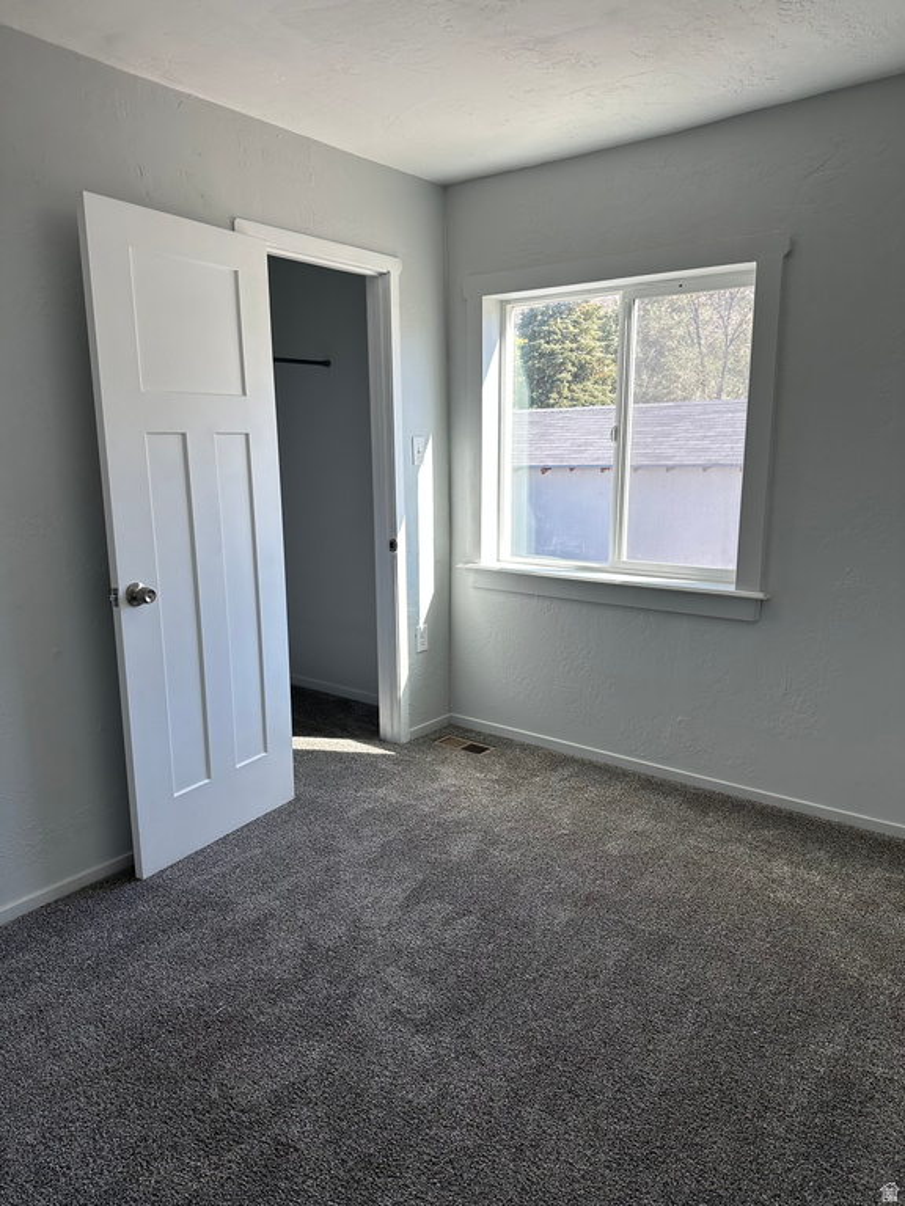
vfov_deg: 71.6
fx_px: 837
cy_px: 603
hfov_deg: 56.8
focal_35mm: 24
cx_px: 452
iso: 80
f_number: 1.78
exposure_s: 1/301
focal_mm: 6.86
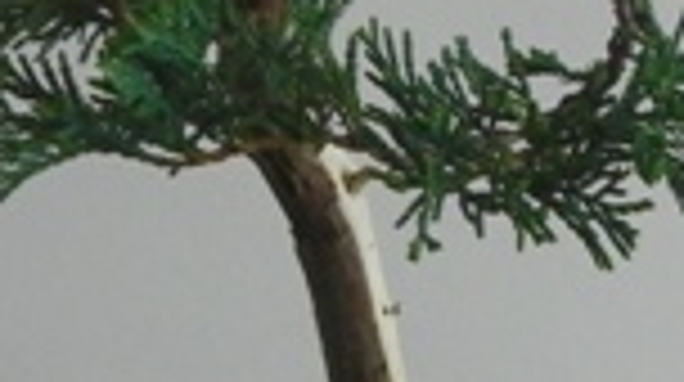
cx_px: 288
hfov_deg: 14.6
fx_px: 2662
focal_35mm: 147
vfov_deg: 8.2
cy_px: 81
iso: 160
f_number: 2.8
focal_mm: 5.7
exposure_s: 1/30
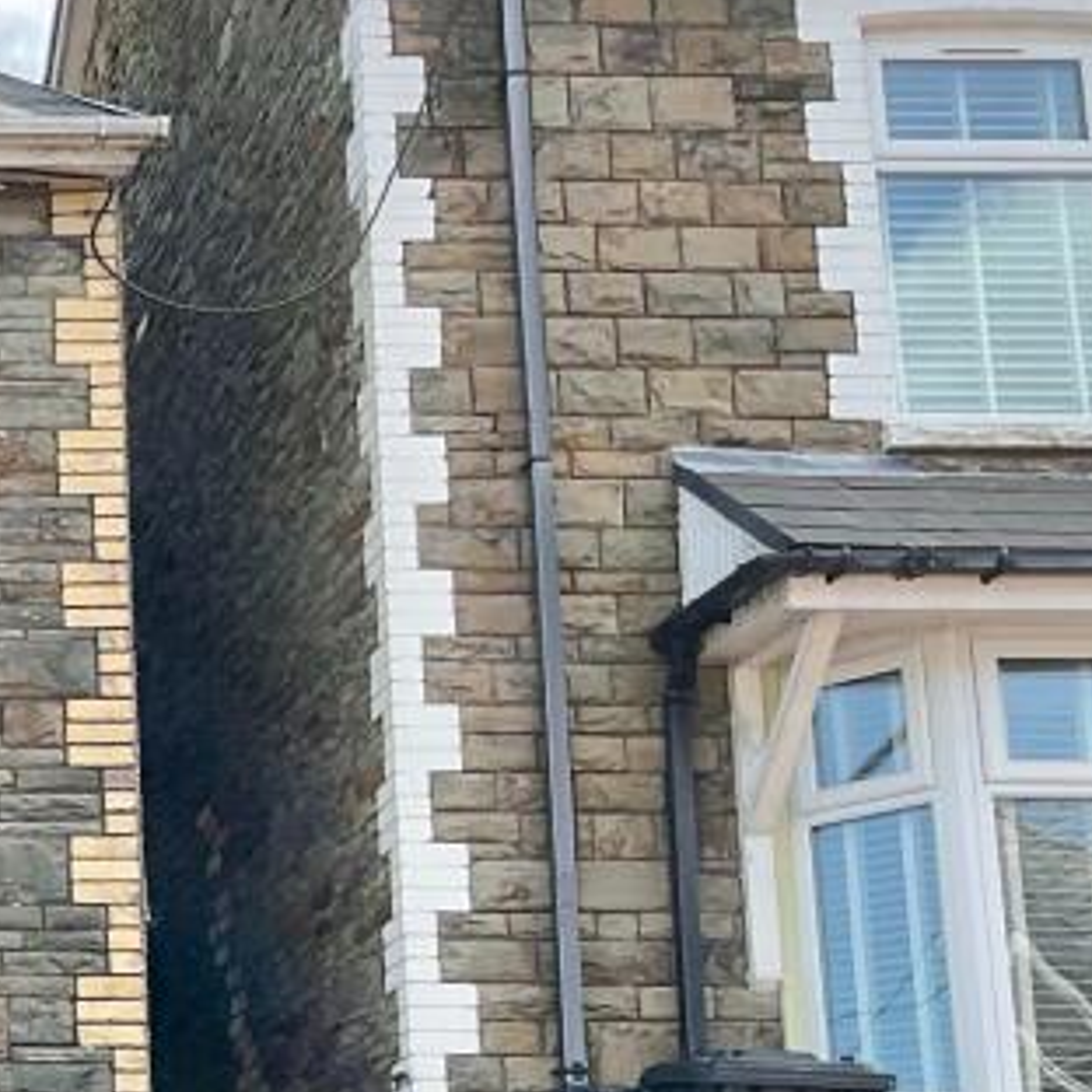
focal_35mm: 84
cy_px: 1046
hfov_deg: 17.9
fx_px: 2998
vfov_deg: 20.1
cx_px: -644
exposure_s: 1/568
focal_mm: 3
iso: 16
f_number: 1.8
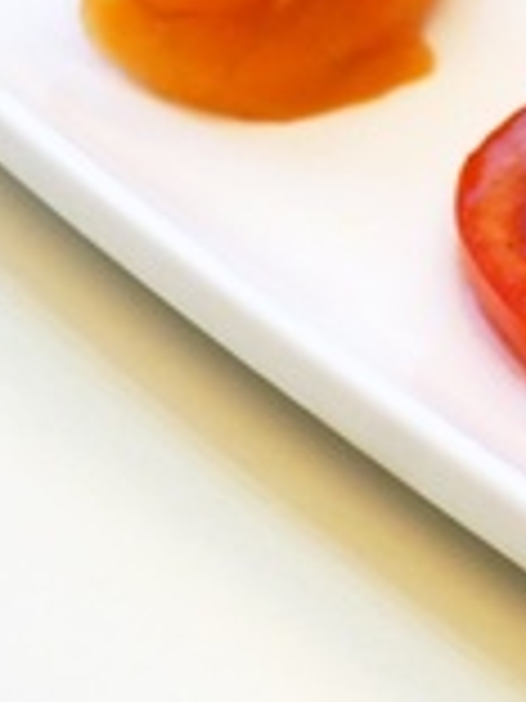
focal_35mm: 176
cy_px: 238
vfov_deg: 11.2
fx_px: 3566
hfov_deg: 8.2
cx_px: 818
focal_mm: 38
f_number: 5.6
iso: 500
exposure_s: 1/60
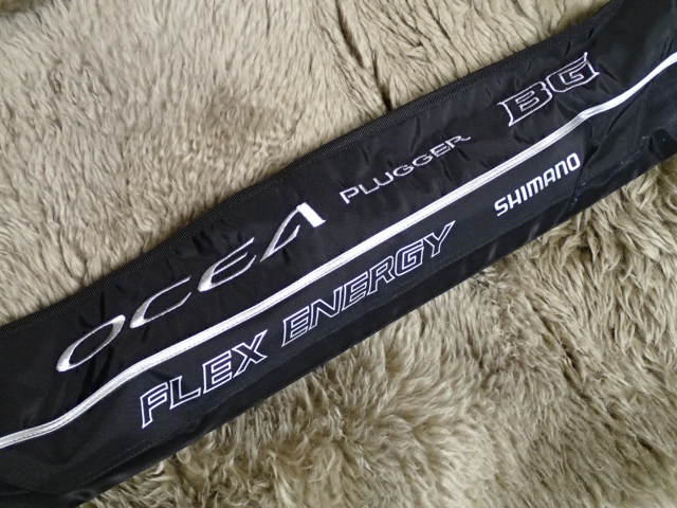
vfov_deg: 29.7
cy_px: 254
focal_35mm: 49
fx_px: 958
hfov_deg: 38.9
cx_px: 338
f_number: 3.2
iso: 800
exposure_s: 1/30
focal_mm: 8.99
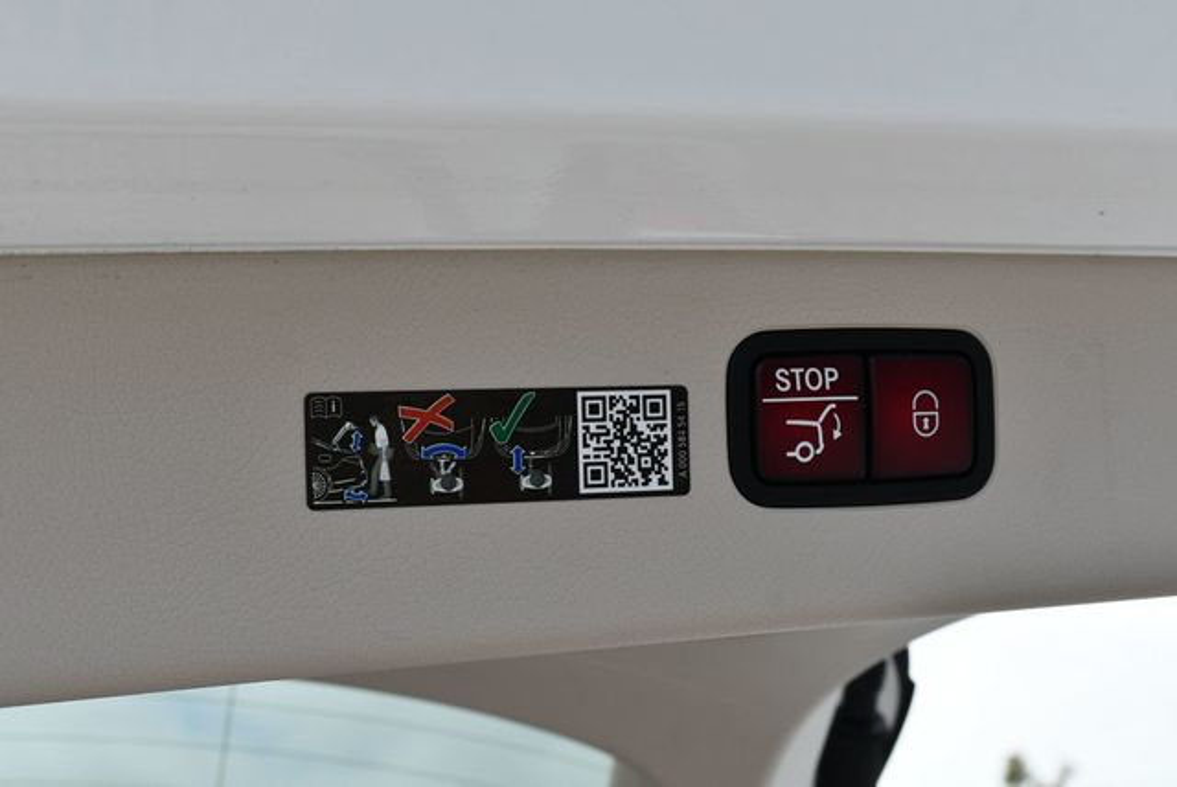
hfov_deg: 31.4
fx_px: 2094
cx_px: 588
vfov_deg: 21.3
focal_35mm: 64
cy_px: 394
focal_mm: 32
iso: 180
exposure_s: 1/250
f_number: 8
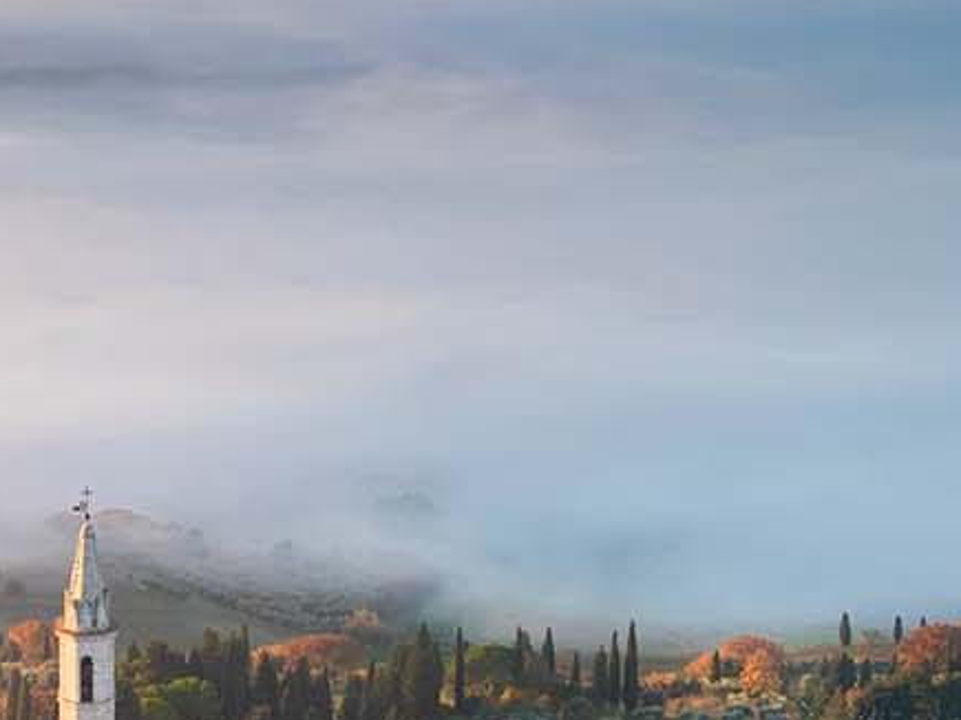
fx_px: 2942
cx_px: 168
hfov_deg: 18.4
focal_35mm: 106
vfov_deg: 13.9
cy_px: 201
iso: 100
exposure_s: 1/400
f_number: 4
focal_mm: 12.29
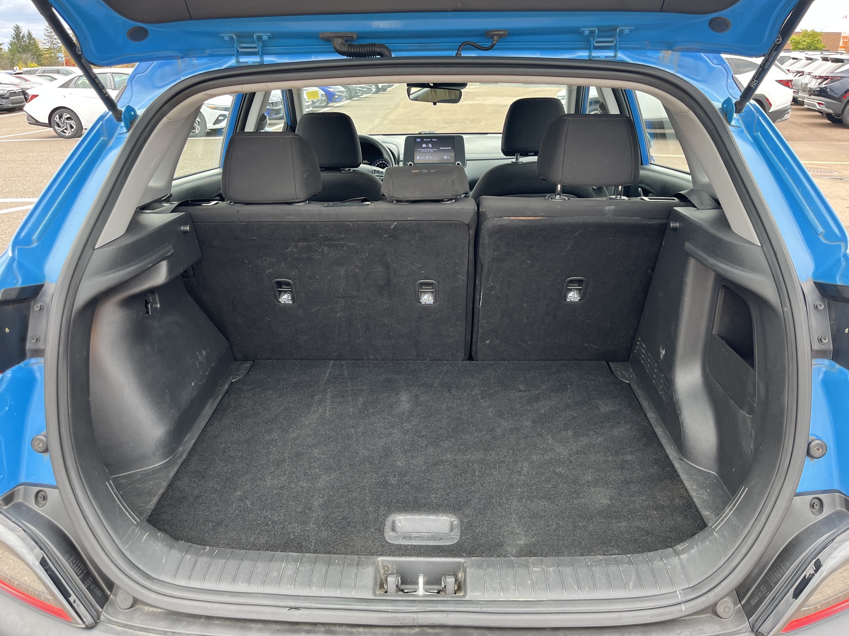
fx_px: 638
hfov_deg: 67.3
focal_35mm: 26
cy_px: 318
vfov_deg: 53.1
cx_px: 424
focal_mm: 5.1
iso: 100
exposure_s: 1/121
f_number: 1.6
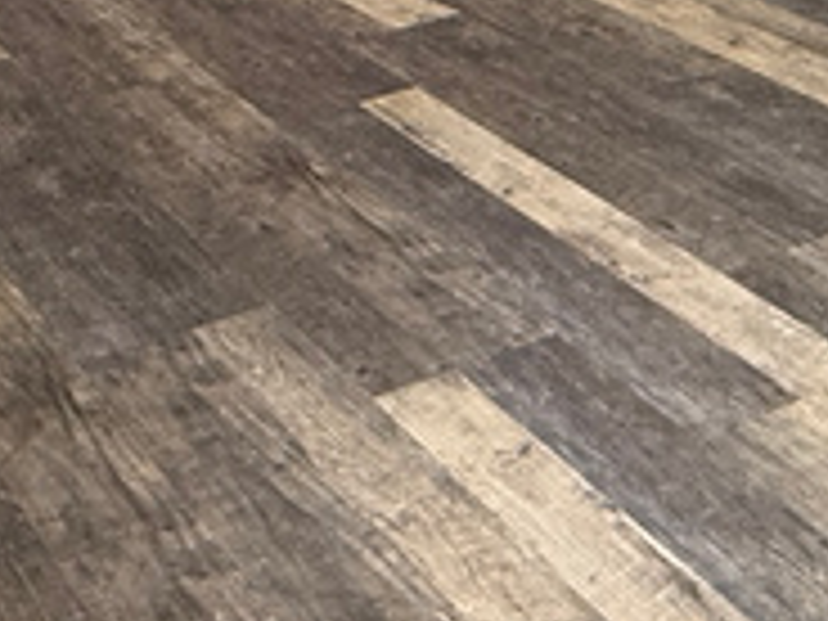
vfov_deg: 17.4
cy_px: -248
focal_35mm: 78
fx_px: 1866
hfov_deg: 24.1
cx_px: 801
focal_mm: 2.22
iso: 200
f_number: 2.2
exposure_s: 1/60
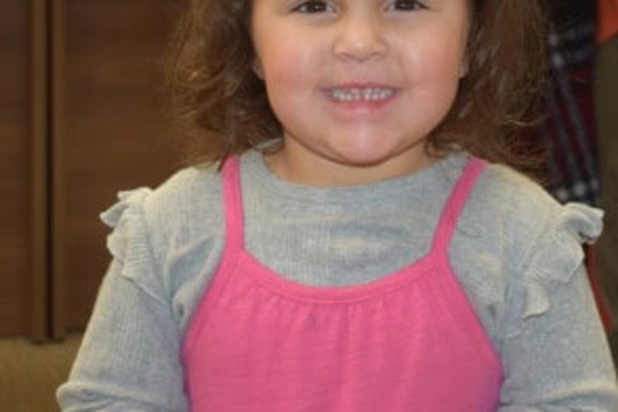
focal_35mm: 104
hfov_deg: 19.6
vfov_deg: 13.2
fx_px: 1785
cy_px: 198
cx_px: 357
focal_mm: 34
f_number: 4.5
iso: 1000
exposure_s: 1/60
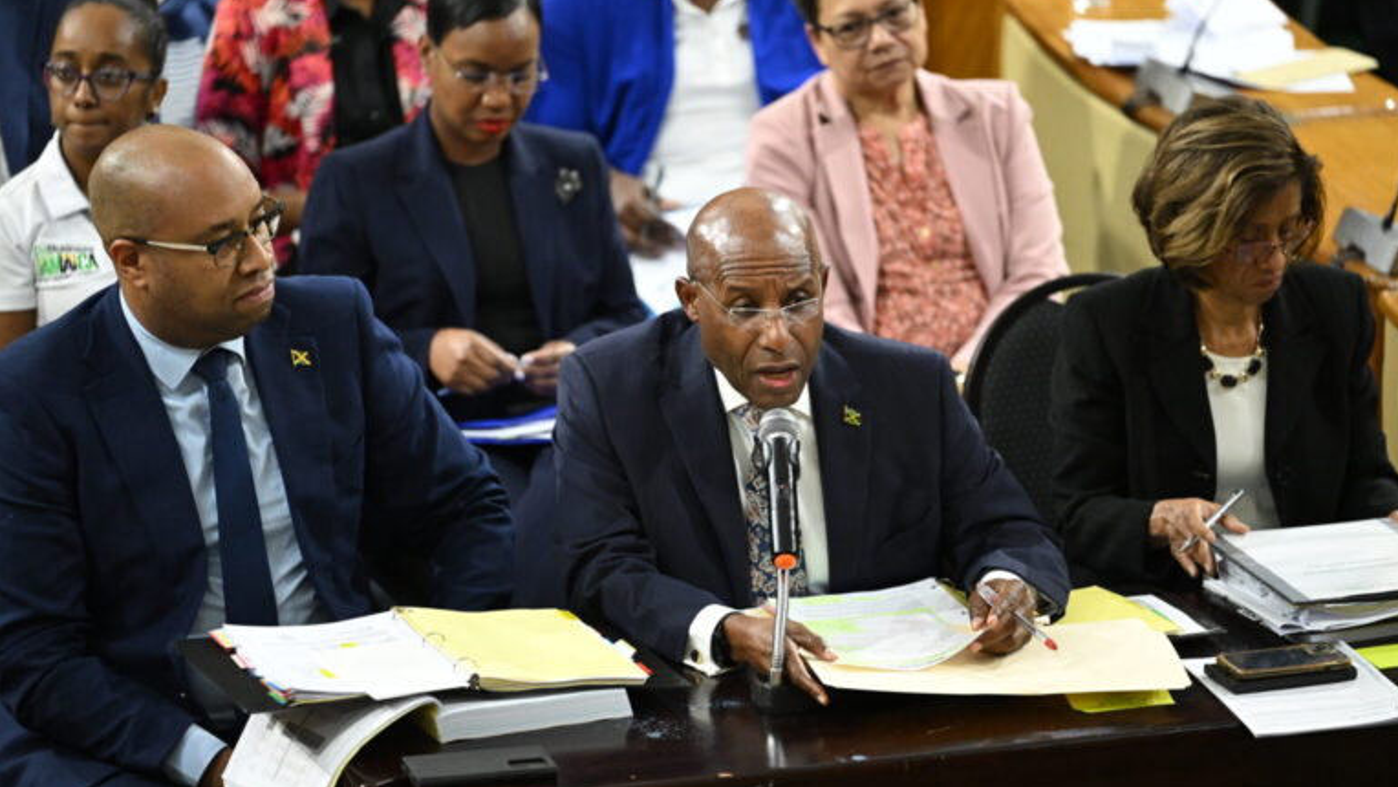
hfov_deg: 10.8
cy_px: 372
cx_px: 701
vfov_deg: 6.1
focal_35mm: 200
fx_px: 7415
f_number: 2.8
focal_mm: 190
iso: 4000
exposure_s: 1/320
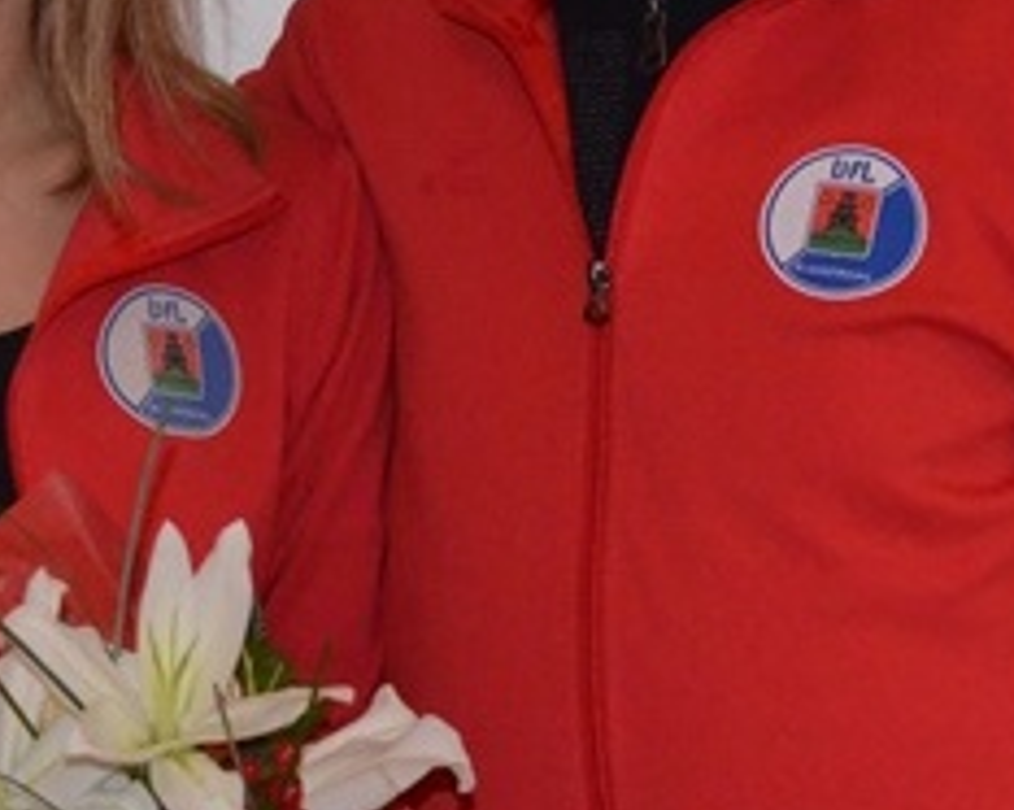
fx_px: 2789
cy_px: 405
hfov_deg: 20.6
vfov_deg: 16.5
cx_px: 383
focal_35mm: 93
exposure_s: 1/60
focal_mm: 32
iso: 3200
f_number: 4.8
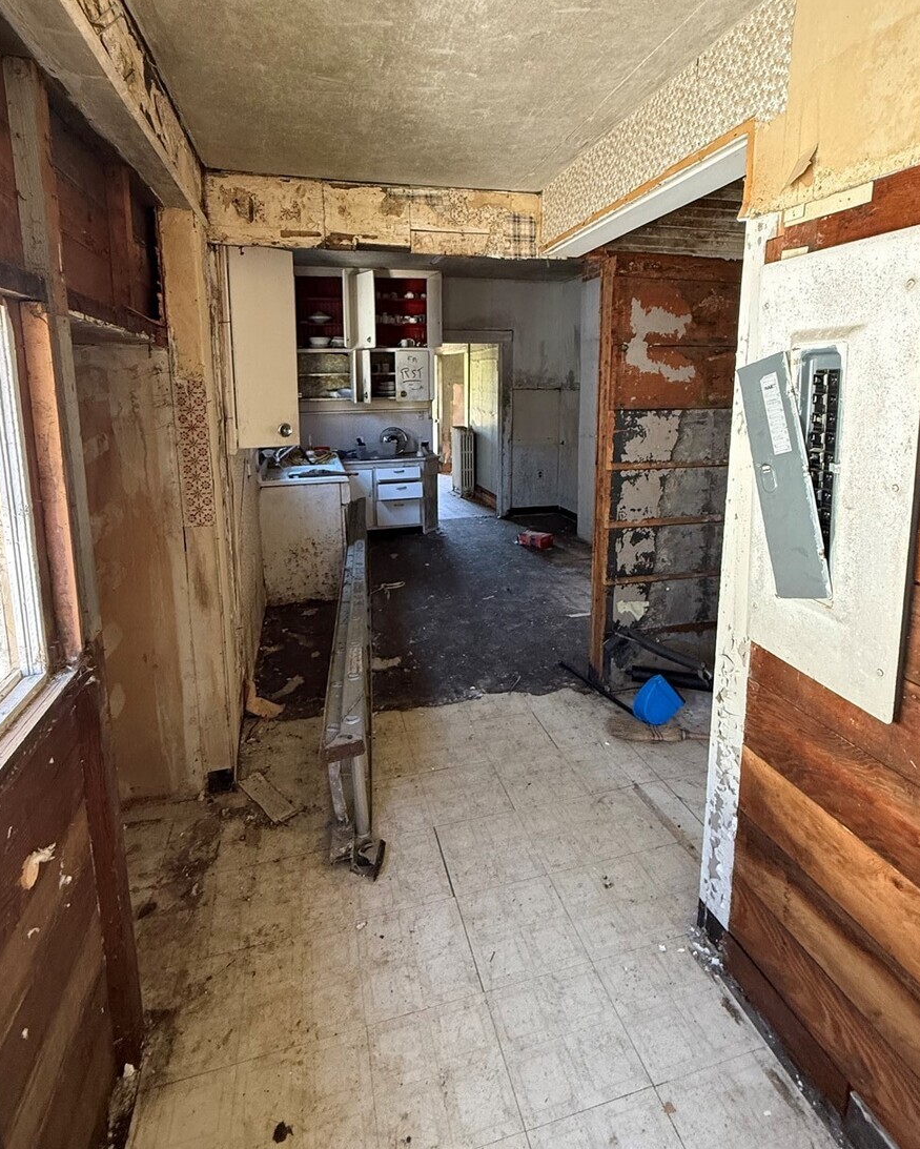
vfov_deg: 85.6
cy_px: 477
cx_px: 461
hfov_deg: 73.8
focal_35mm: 18
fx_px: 612
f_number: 2.2
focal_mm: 2.22
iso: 400
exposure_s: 1/60
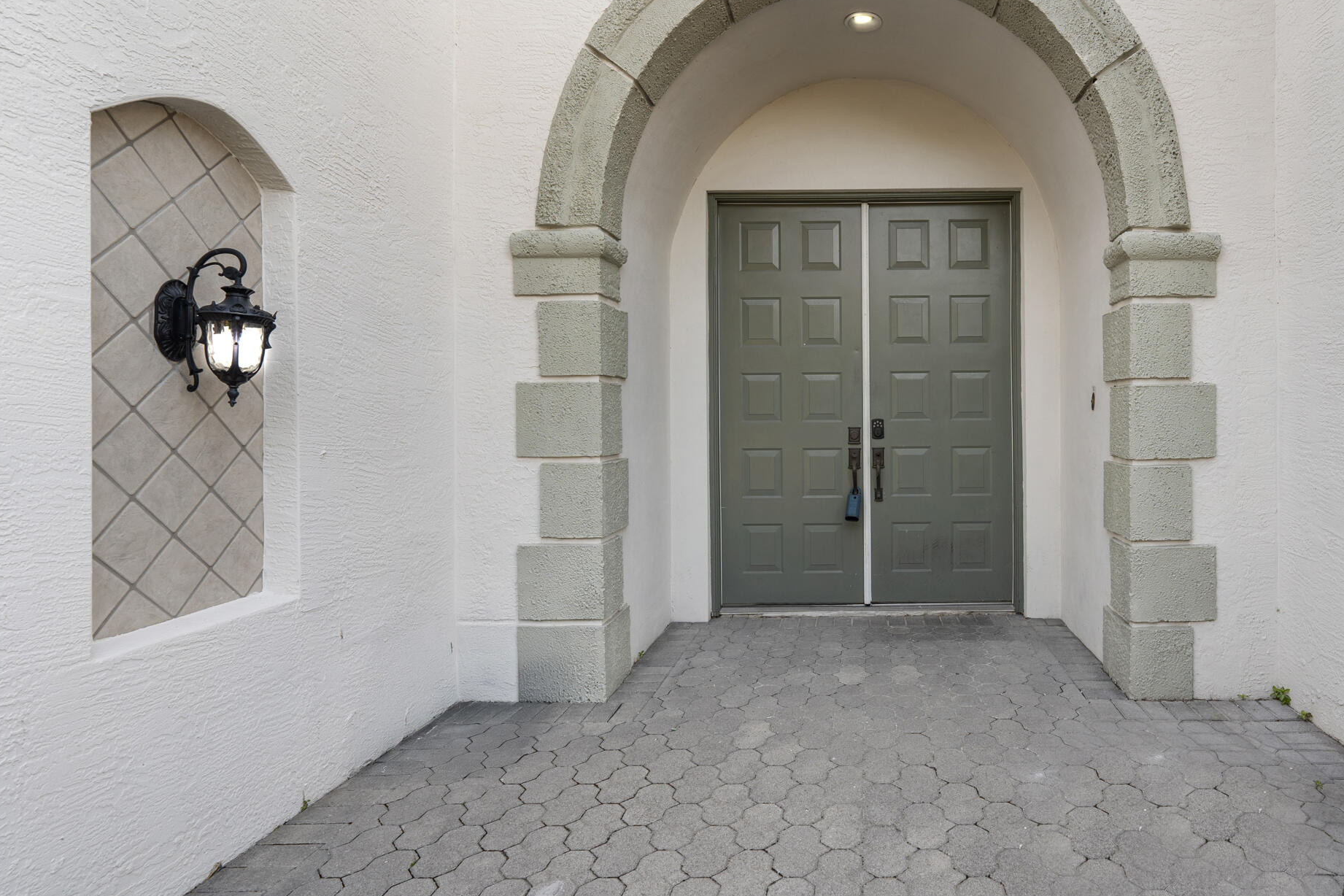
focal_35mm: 19
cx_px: 869
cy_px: 417
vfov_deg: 64.5
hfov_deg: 84.6
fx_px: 709
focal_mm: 14
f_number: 8
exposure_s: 1/20
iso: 250
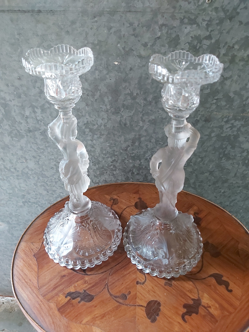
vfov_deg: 67.3
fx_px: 249
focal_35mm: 26
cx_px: 124
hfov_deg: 53.1
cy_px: 166
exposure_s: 1/33
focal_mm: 3.92
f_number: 1.7
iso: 320
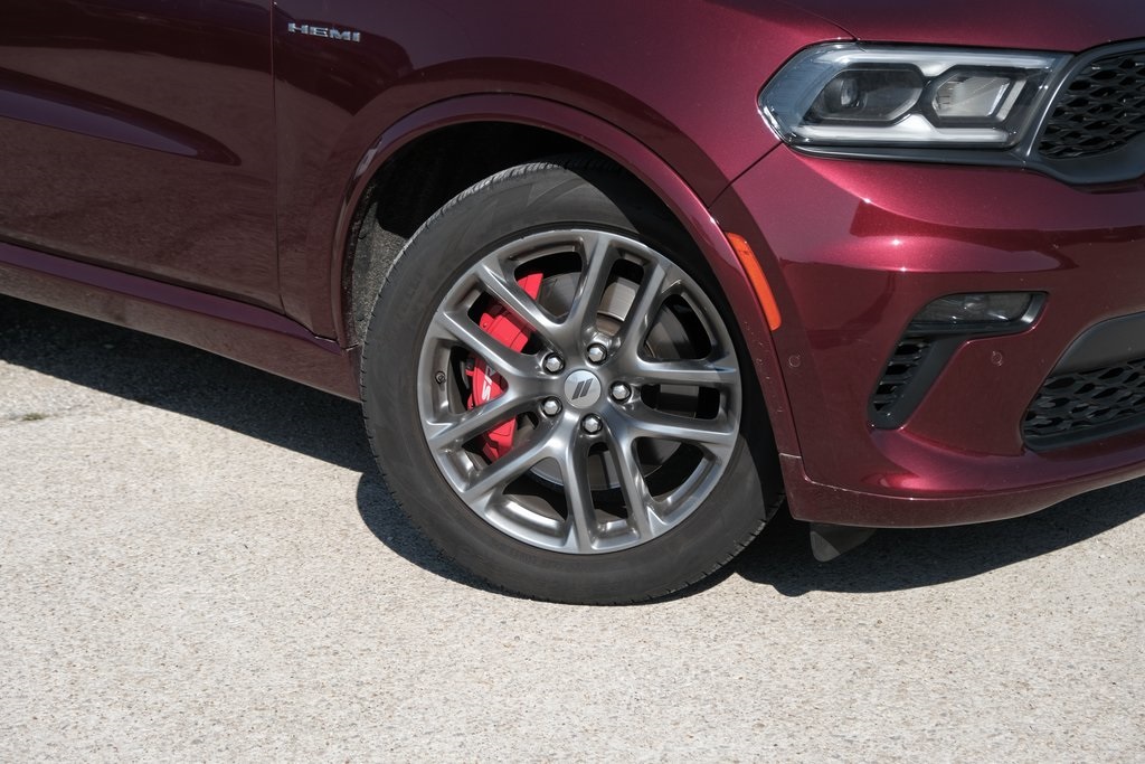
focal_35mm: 64
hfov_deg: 31.4
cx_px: 572
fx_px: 2036
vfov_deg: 21.2
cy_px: 382
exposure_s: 1/1600
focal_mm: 42.5
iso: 200
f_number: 4.5
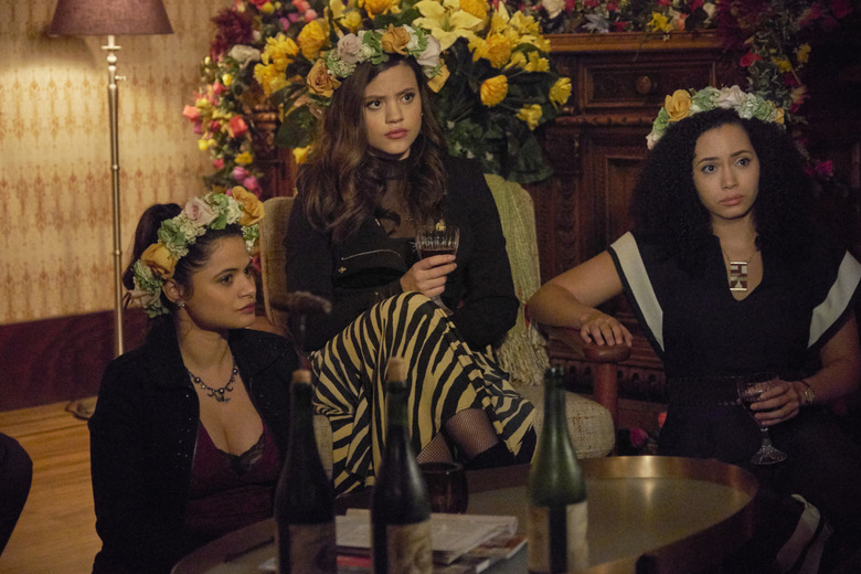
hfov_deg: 24.5
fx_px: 1985
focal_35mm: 83
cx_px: 430
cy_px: 287
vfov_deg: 16.5
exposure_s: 1/125
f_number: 2.8
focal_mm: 55
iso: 12800
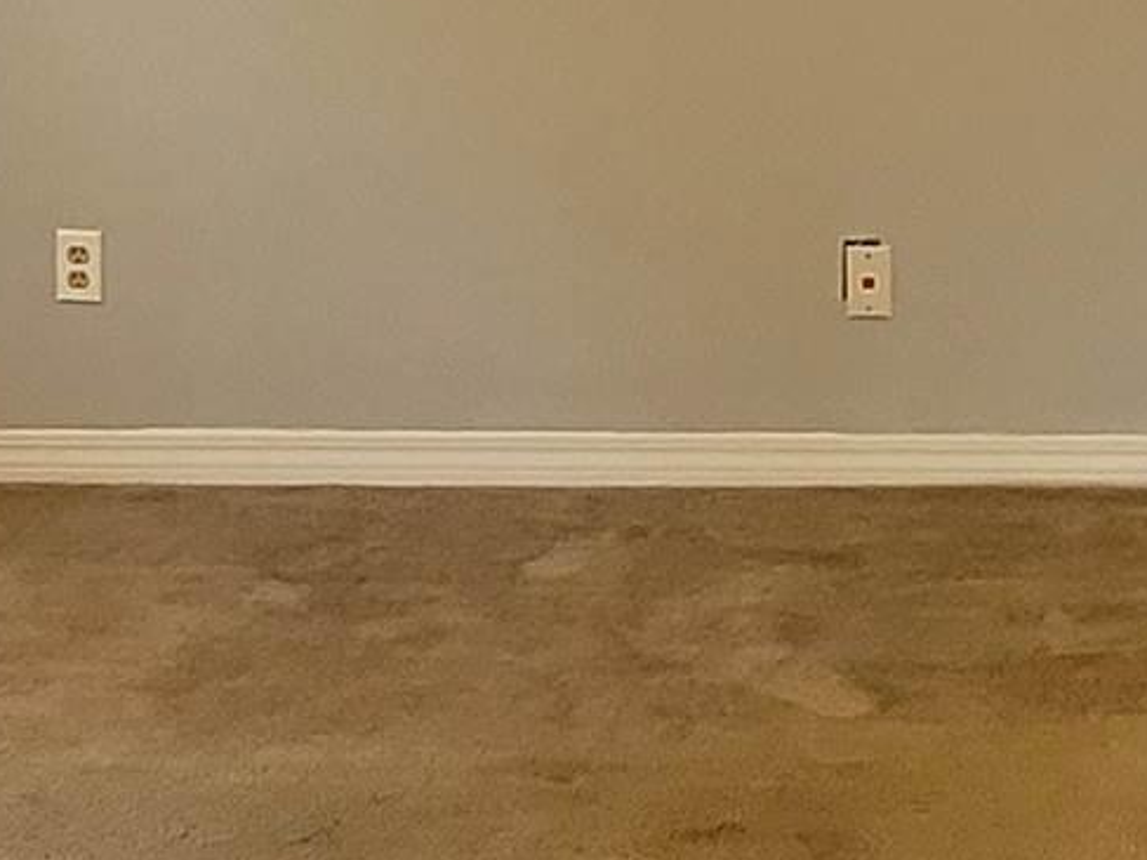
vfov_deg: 17.4
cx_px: 1439
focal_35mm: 82
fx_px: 2716
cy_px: -75
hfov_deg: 21.8
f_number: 2.2
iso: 200
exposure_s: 1/60
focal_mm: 2.2
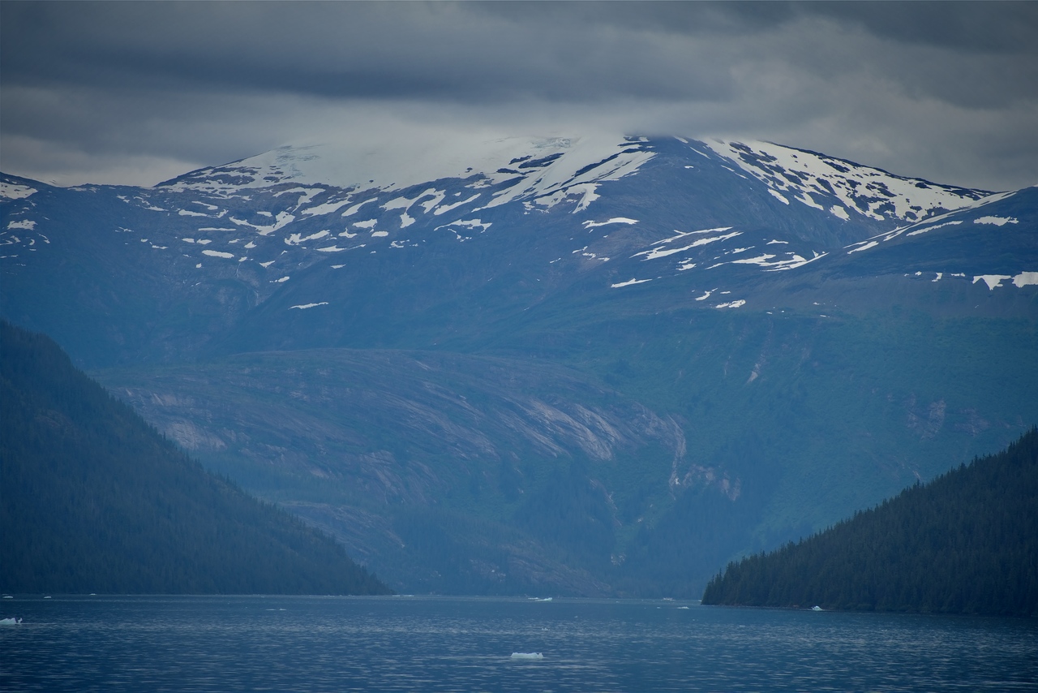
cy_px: 346
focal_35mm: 300
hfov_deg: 6.9
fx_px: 8651
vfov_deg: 4.6
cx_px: 519
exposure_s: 1/640
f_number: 5.6
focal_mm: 300
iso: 160
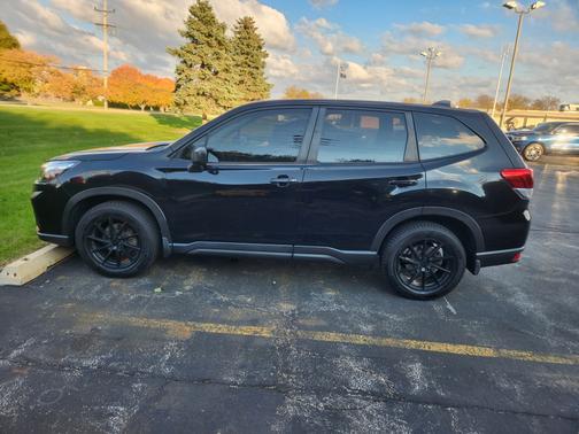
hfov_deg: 73.9
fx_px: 385
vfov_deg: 58.9
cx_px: 290
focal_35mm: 23
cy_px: 217
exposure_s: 1/215
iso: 20
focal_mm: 5.4
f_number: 1.8
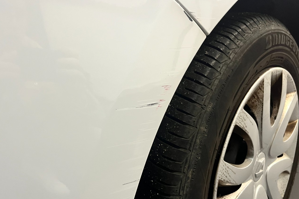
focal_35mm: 34
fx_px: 282
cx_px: 137
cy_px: 114
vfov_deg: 38.8
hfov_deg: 55.7
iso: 400
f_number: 1.6
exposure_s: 1/33
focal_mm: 5.1
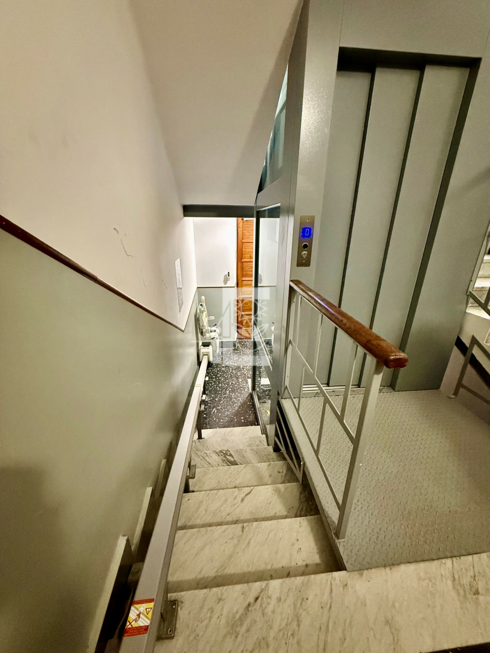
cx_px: 245
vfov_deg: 102.1
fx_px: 264
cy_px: 326
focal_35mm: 14
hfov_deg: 85.7
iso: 1000
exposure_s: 1/60
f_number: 2.2
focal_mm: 2.22
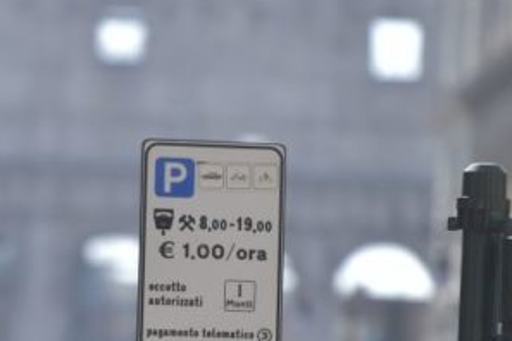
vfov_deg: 2.7
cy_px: 318
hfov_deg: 4.0
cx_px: 145
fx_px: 7352
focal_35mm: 517
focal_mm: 200
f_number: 2.8
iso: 640
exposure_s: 1/8000
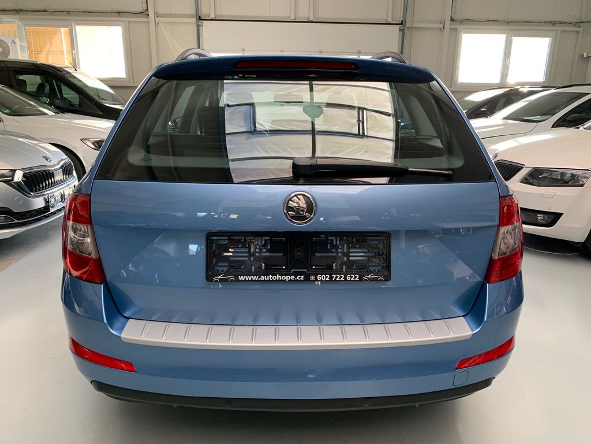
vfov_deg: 53.1
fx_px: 444
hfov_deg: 67.3
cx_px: 296
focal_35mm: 26
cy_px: 222
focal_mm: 4.25
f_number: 1.8
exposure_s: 1/81
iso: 100
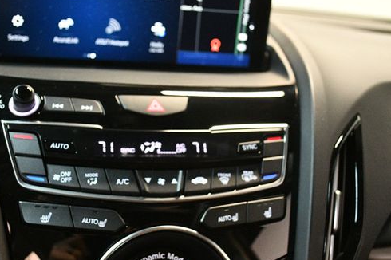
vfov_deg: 28.5
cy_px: 160
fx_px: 510
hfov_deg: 41.8
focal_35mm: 47
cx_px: 157
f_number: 4
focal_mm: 24
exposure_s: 1/60
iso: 5000
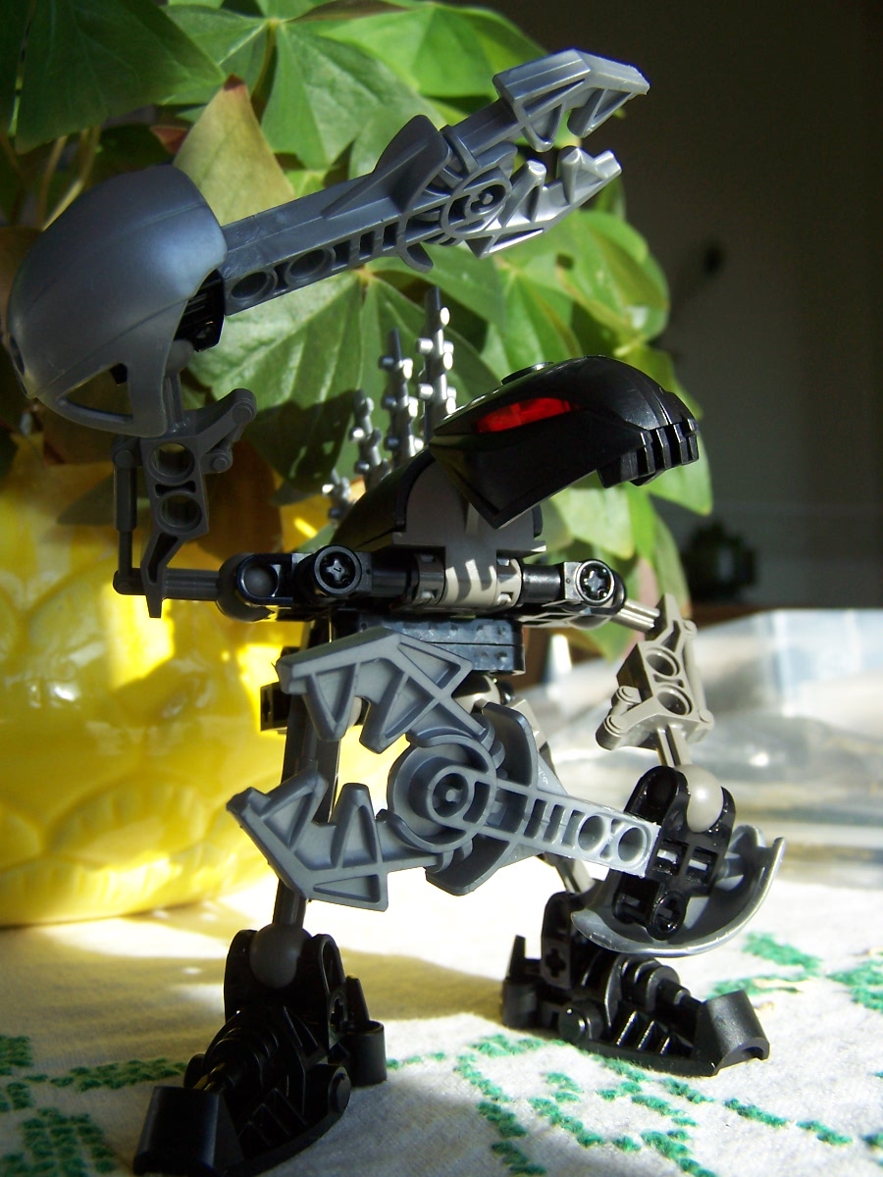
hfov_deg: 37.7
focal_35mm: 38
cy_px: 588
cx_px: 442
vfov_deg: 49.0
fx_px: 1292
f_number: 2.8
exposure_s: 1/350
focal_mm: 6.3
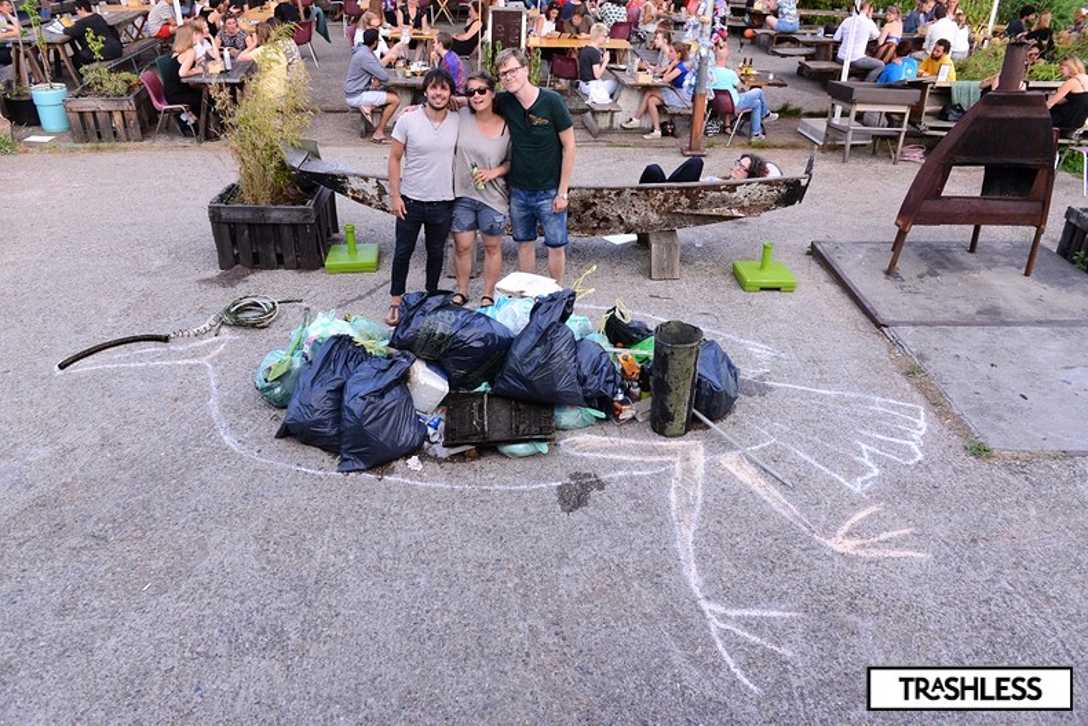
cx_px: 544
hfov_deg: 67.4
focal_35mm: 27
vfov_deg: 47.9
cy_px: 363
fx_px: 816
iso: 250
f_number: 5
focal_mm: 27
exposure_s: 1/200
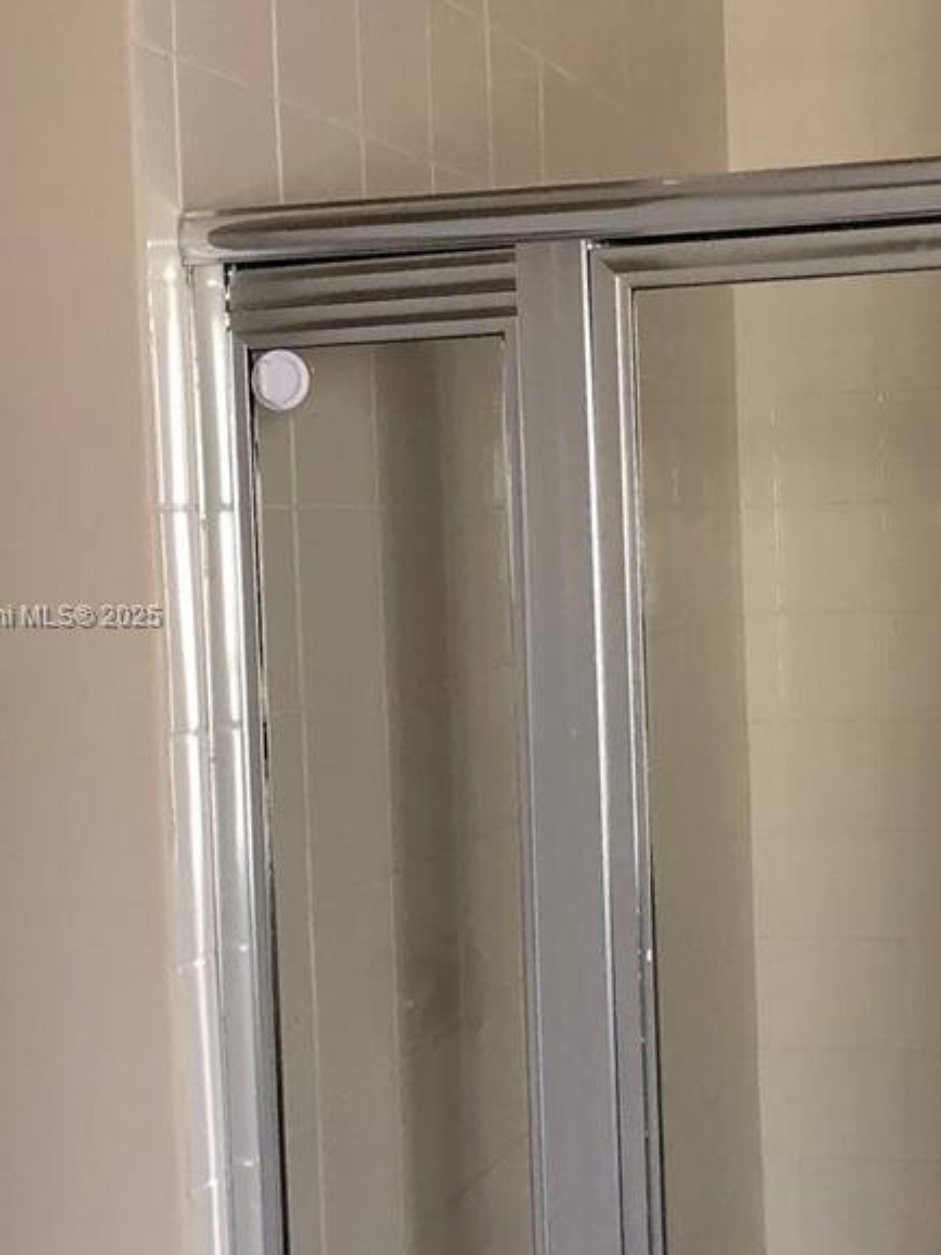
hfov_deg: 24.8
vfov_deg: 33.2
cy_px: 618
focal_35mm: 58
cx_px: 739
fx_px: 2103
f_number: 1.8
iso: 80
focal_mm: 3.99
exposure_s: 1/15
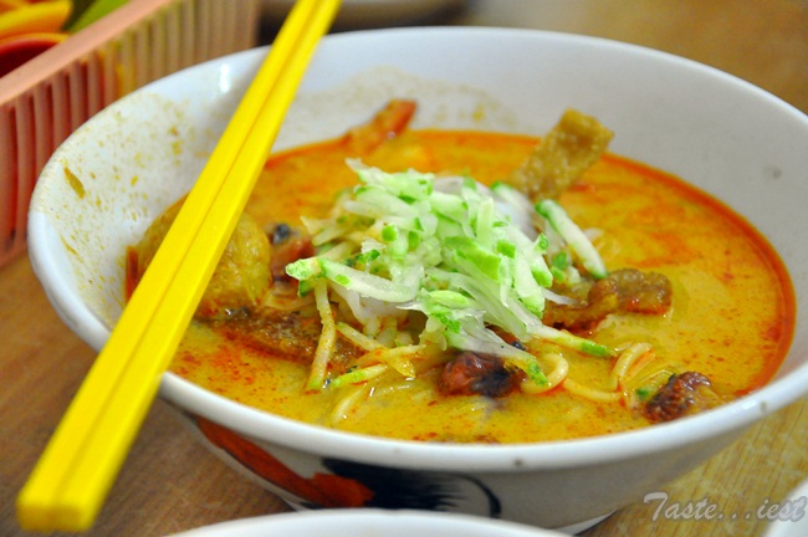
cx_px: 404
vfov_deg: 13.0
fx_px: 2354
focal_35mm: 105
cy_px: 268
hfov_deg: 19.5
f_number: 5.3
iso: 3200
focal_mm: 70
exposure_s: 1/15
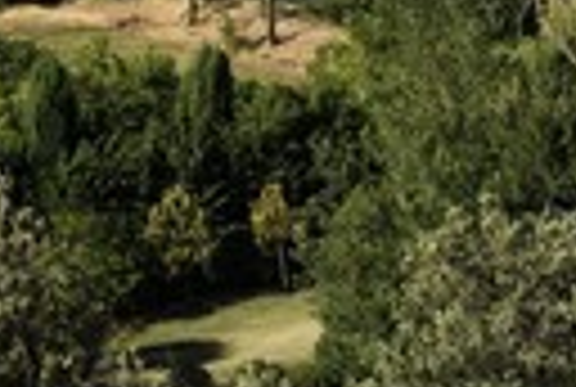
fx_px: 3256
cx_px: 243
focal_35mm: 203
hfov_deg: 10.1
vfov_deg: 6.7
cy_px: -122
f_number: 13
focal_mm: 62
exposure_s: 1/200
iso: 200
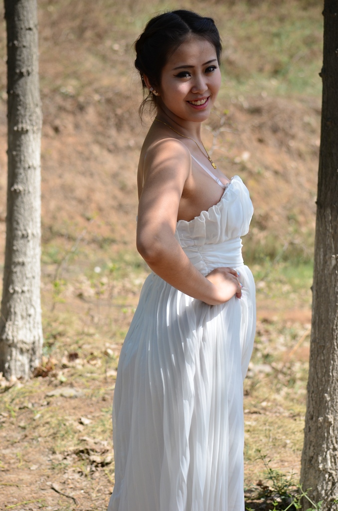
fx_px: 1825
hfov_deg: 10.6
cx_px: 169
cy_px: 256
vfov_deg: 15.9
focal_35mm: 129
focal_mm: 86
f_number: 5.6
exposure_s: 1/640
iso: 220
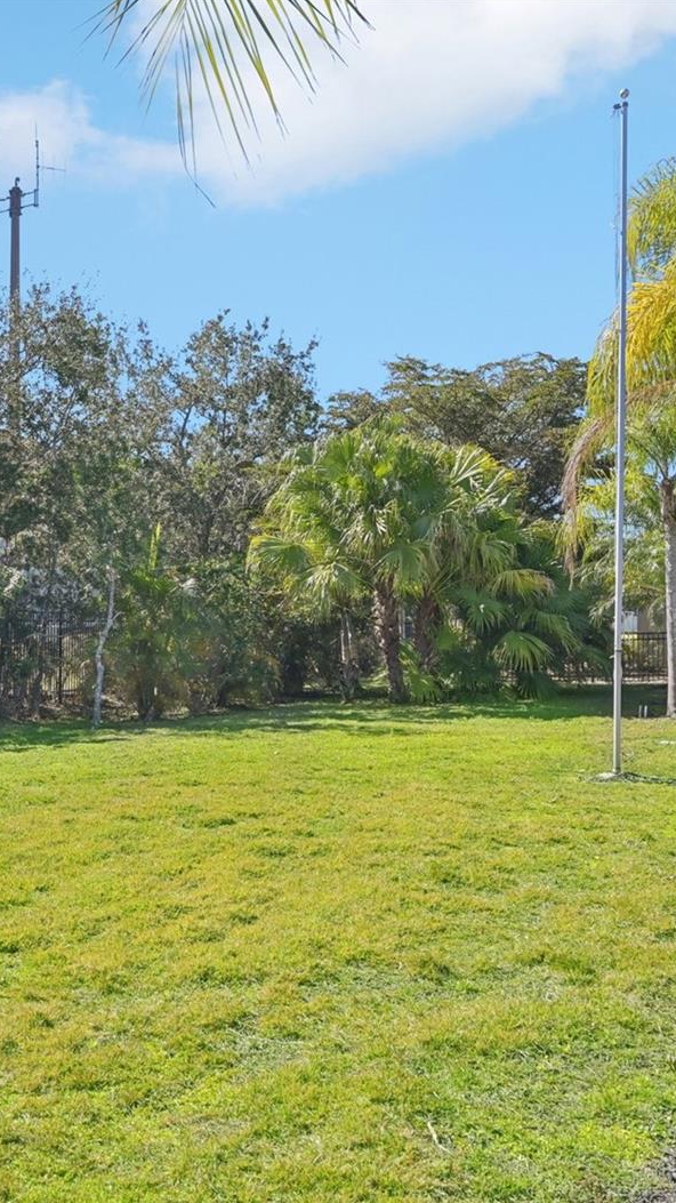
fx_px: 1116
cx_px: 102
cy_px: 605
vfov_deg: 56.6
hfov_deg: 32.4
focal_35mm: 35
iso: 400
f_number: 8
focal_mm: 22
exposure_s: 1/800
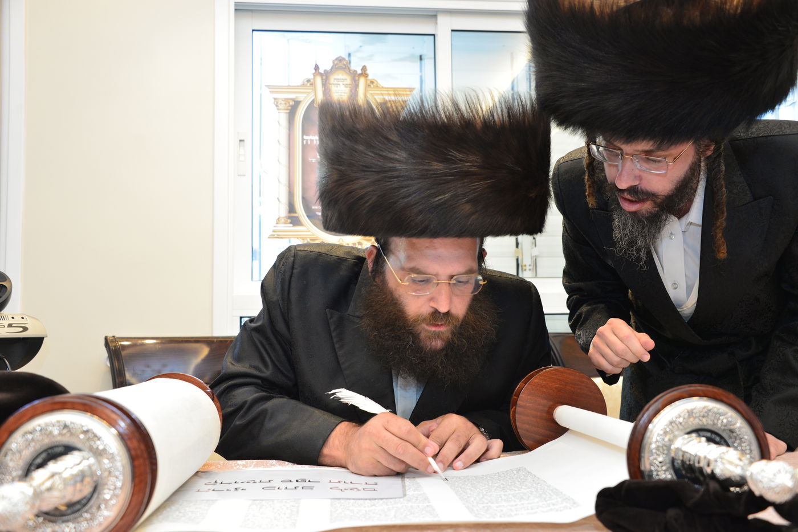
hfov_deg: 50.7
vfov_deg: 35.1
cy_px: 266
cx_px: 399
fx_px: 842
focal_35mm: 38
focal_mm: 38
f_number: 5.6
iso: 1000
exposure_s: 1/100
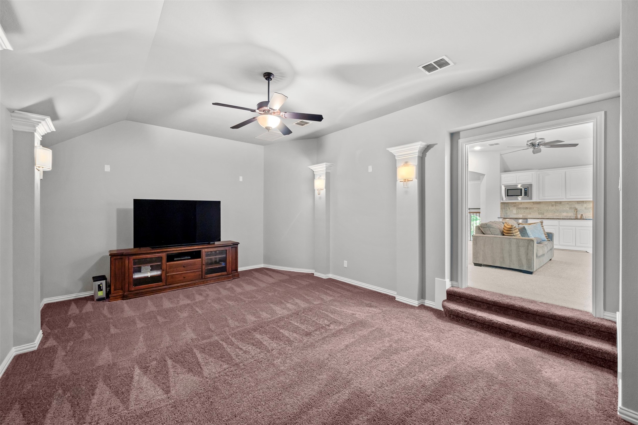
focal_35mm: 14
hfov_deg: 104.3
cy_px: 212
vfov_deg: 81.2
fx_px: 248
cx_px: 319
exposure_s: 2.5
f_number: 8
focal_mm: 14
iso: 320
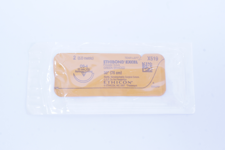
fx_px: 362
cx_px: 113
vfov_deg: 23.4
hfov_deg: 34.5
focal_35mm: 58
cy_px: 74
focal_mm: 38
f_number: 13
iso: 400
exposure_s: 1/10
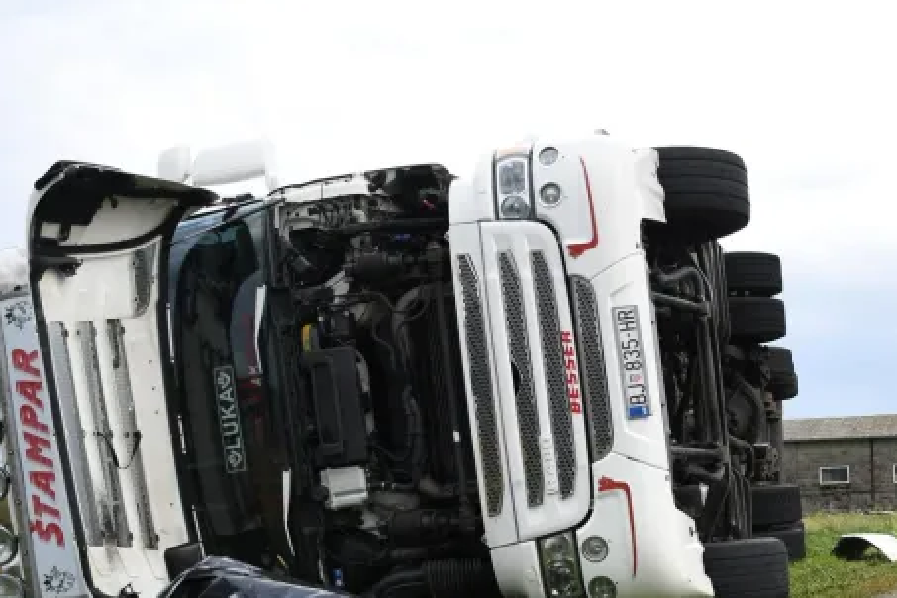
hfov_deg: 34.3
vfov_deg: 23.4
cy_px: 482
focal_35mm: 57
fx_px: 1420
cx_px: 681
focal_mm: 23
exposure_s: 1/640
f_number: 4
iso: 640
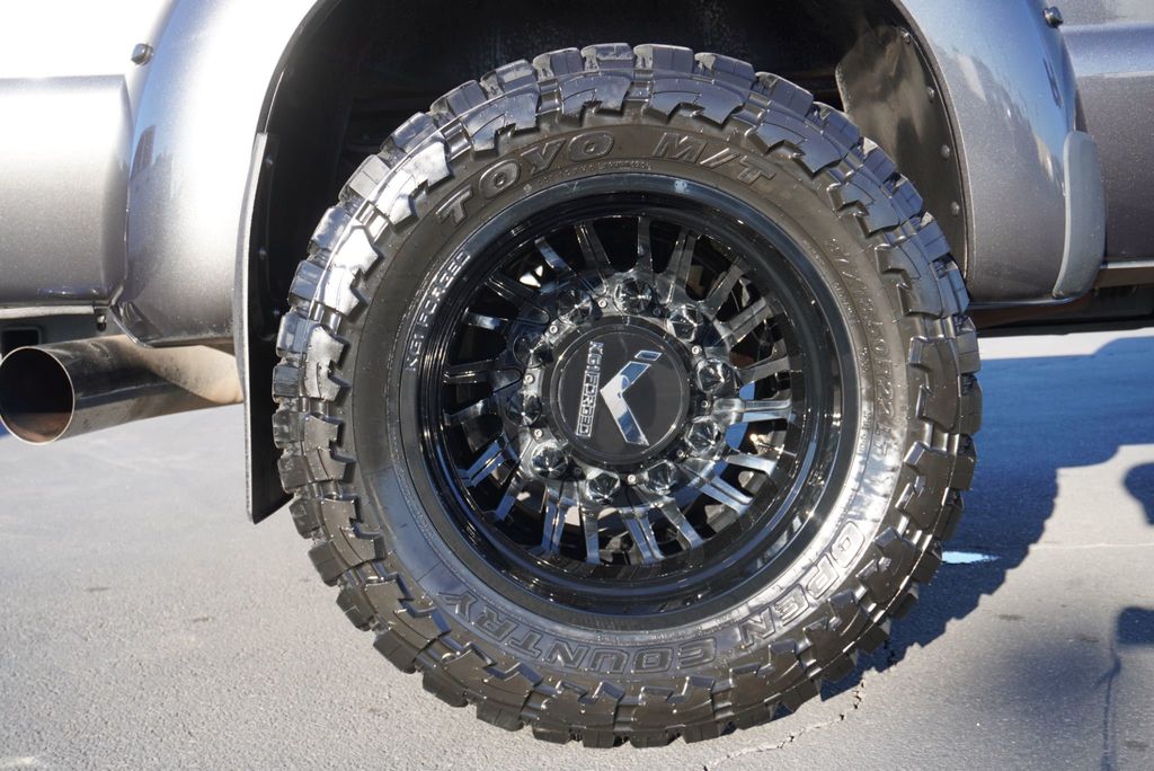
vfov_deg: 34.3
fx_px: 1251
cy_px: 386
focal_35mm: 39
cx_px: 577
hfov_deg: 49.5
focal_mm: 26
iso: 100
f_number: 5.6
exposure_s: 1/100
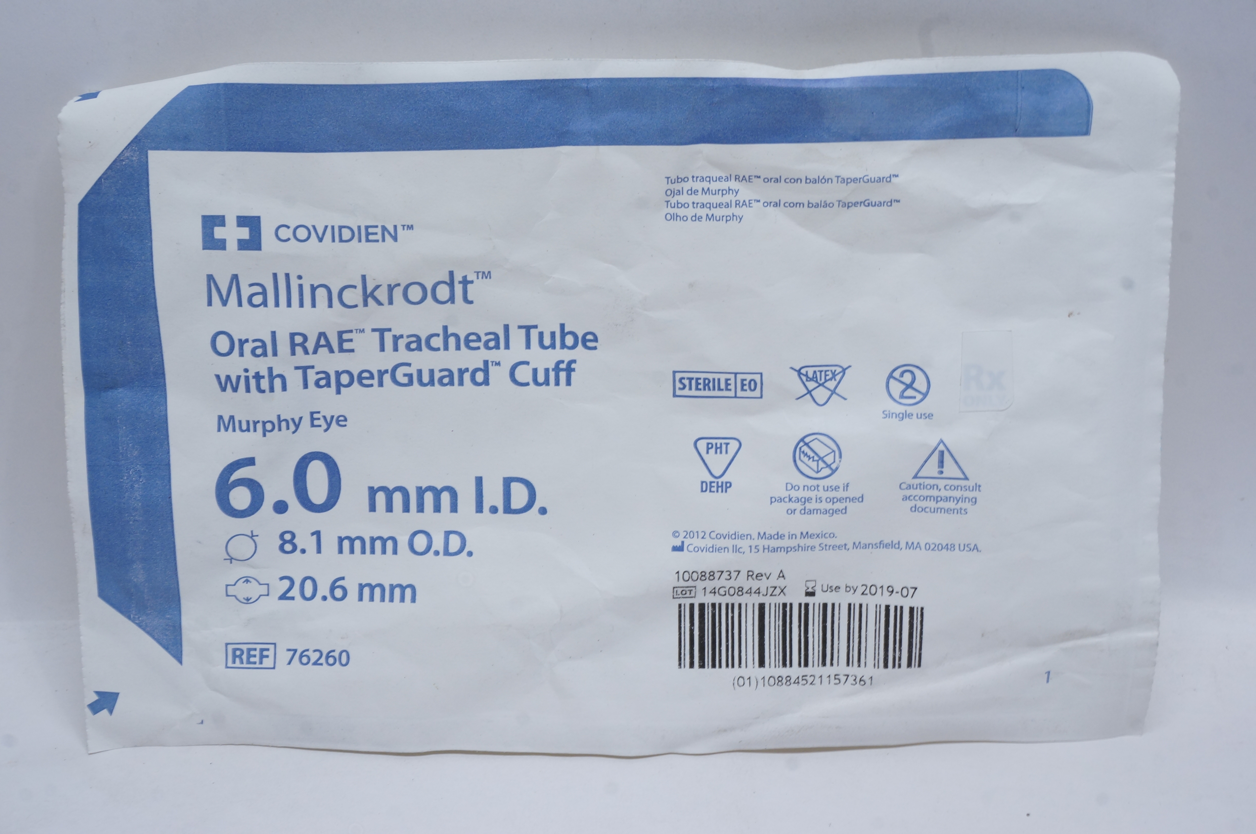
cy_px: 417
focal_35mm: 52
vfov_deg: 25.7
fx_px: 1830
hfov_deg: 37.9
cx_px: 628
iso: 400
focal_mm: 35
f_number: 14
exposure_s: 1/10
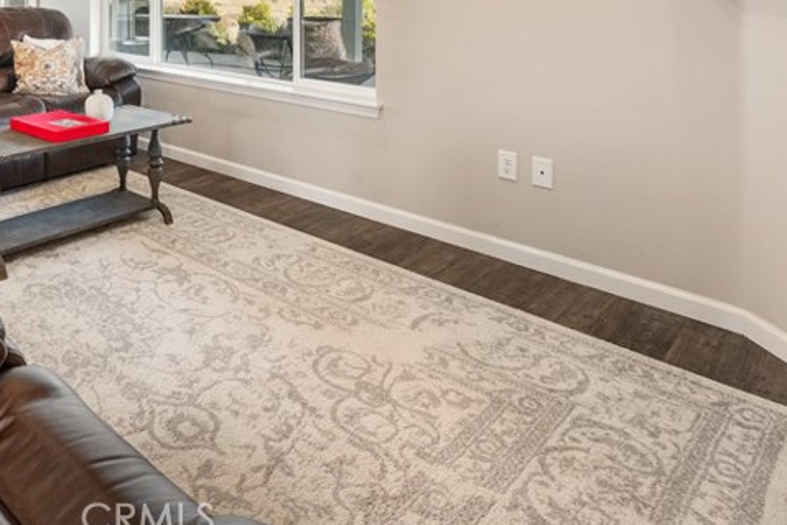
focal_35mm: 30
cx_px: 137
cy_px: -21
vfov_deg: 38.0
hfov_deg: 56.5
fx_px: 656
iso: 100
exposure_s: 1/6
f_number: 8
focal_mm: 14
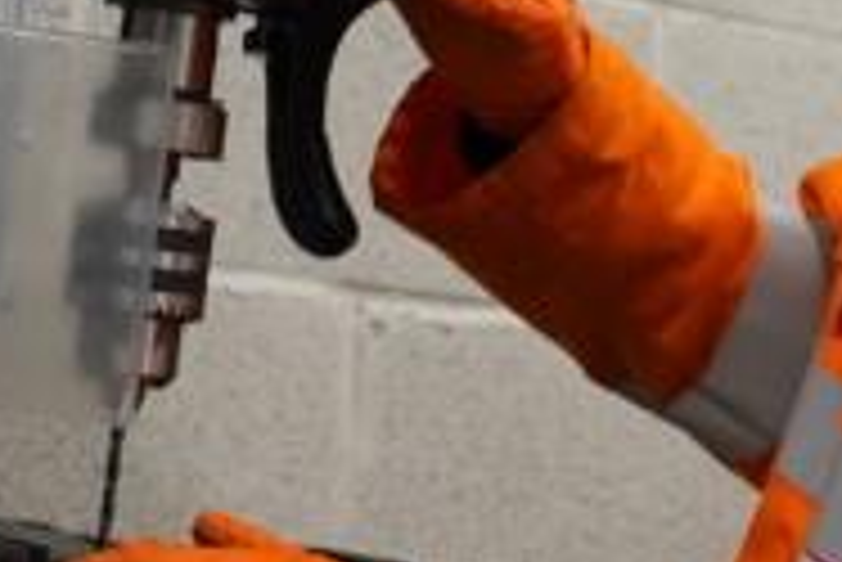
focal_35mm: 154
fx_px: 3605
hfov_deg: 12.7
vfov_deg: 8.9
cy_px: 402
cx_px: 1252
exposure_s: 1/160
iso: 1000
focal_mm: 28
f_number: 4
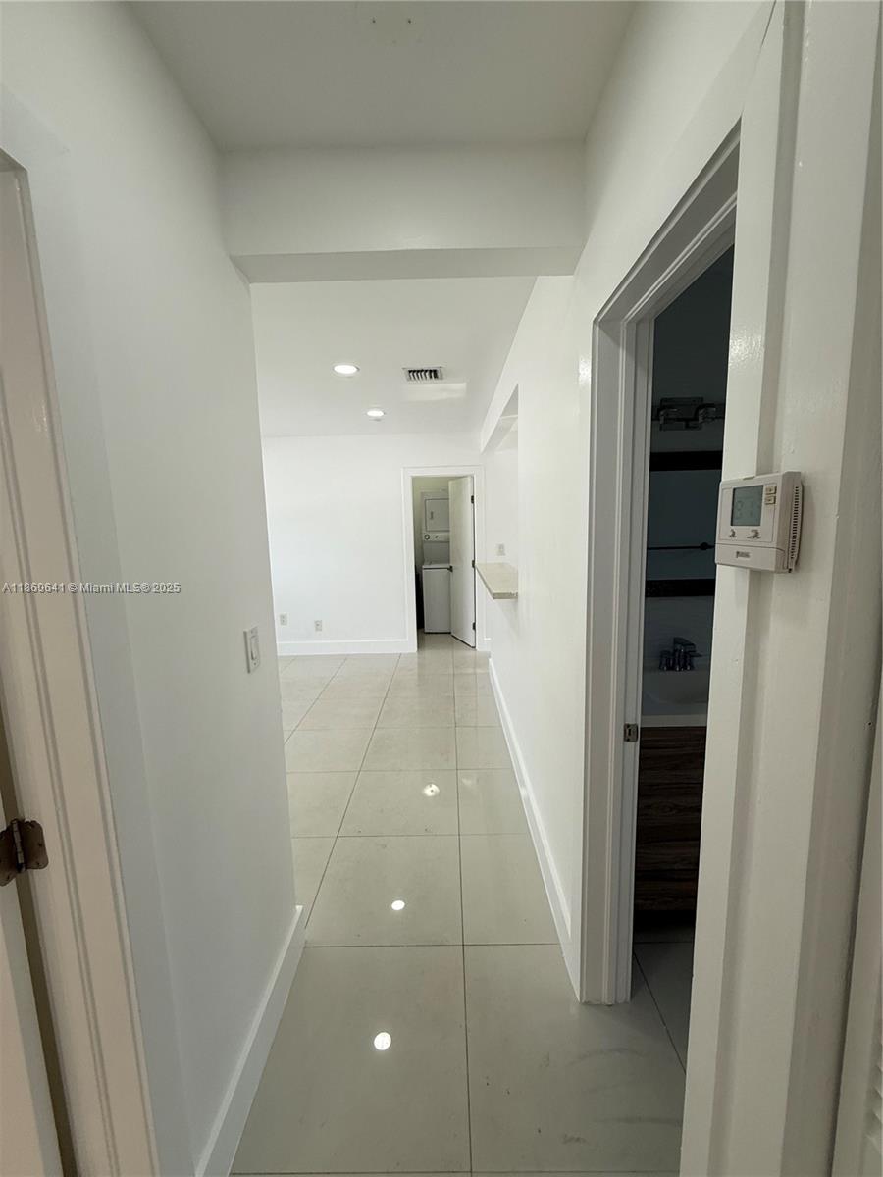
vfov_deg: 102.1
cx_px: 442
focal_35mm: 14
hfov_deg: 85.7
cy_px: 588
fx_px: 476
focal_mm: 2.22
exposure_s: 1/120
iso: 80
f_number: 2.2
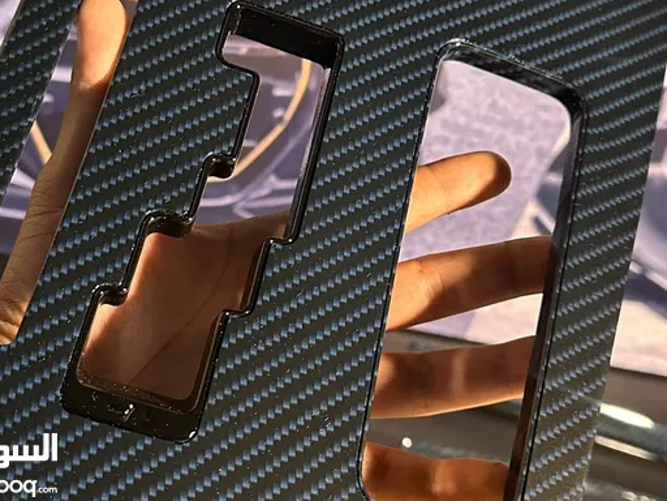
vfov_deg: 46.7
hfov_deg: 59.2
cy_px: 215
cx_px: 253
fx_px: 578
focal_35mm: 30
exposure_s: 1/60
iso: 800
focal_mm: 6.86
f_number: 1.78
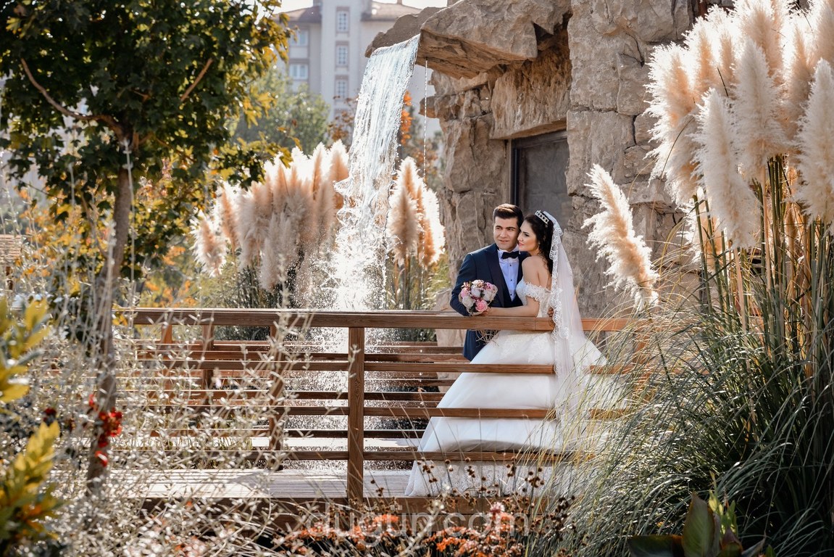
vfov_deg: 11.0
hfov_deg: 16.4
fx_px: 2896
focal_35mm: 125
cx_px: 417
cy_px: 278
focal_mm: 125
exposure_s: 1/800
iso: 500
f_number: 7.1
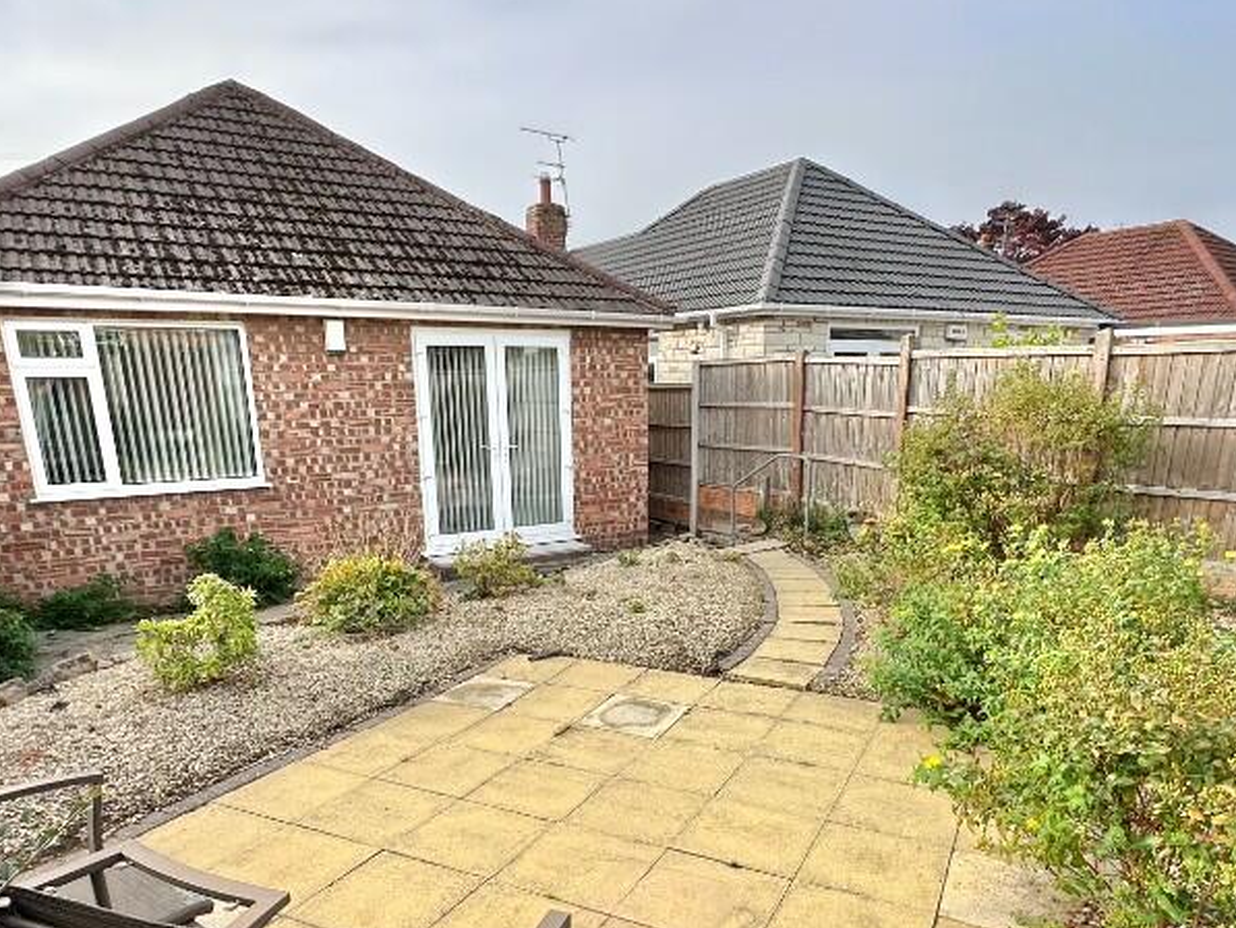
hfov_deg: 71.6
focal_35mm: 24
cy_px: 650
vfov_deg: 55.1
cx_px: 617
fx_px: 857
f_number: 2.2
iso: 40
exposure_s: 1/785
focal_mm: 2.22
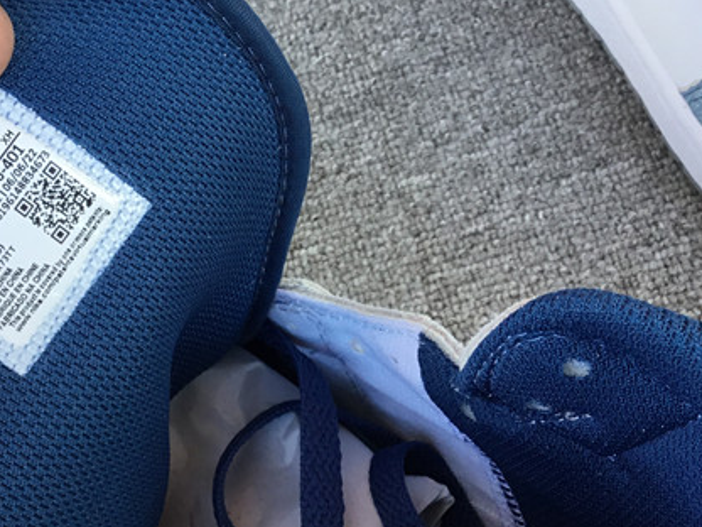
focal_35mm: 67
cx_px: 216
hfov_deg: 28.7
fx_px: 1359
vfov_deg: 21.9
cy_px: 271
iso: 40
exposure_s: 1/100
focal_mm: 3.3
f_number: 2.4
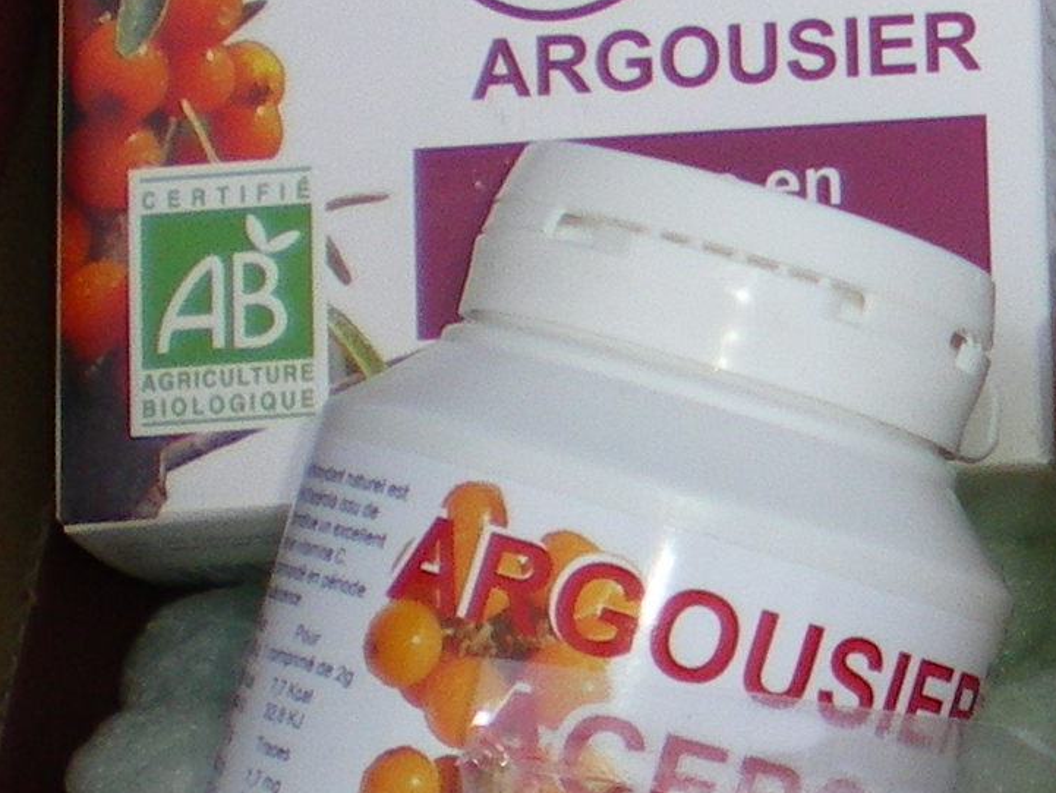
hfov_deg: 11.5
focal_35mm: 163
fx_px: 4973
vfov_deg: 9.1
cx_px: 1730
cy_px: 54
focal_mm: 6.3
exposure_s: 1/50
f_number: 3.1
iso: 64
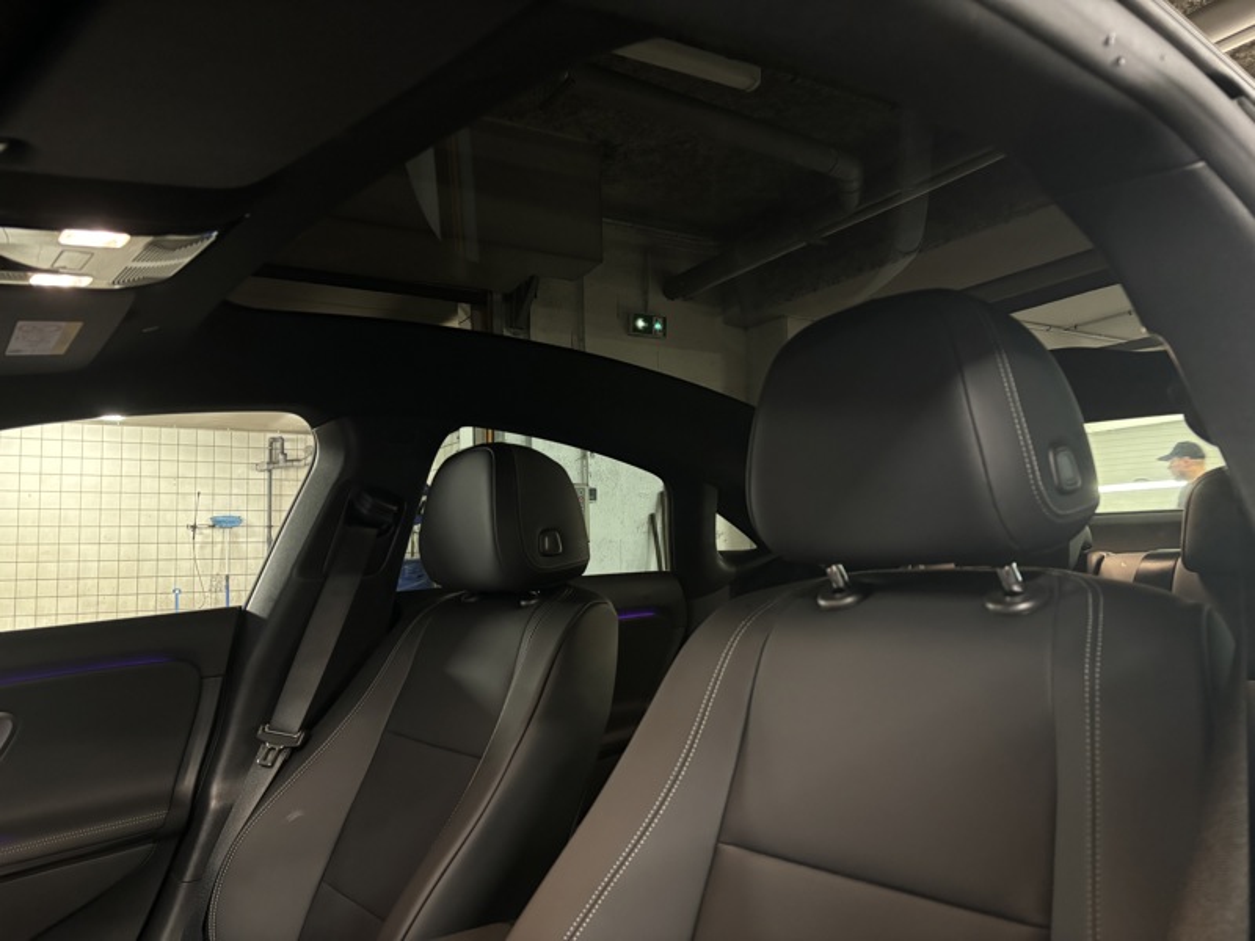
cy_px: 470
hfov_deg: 67.3
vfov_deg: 53.1
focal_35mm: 26
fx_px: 943
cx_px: 628
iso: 640
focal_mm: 5.96
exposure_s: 1/25
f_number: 1.6
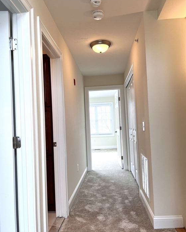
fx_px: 193
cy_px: 118
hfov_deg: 51.5
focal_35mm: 28
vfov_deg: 62.2
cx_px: 90
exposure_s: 1/139
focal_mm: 5.1
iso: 50
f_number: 1.6
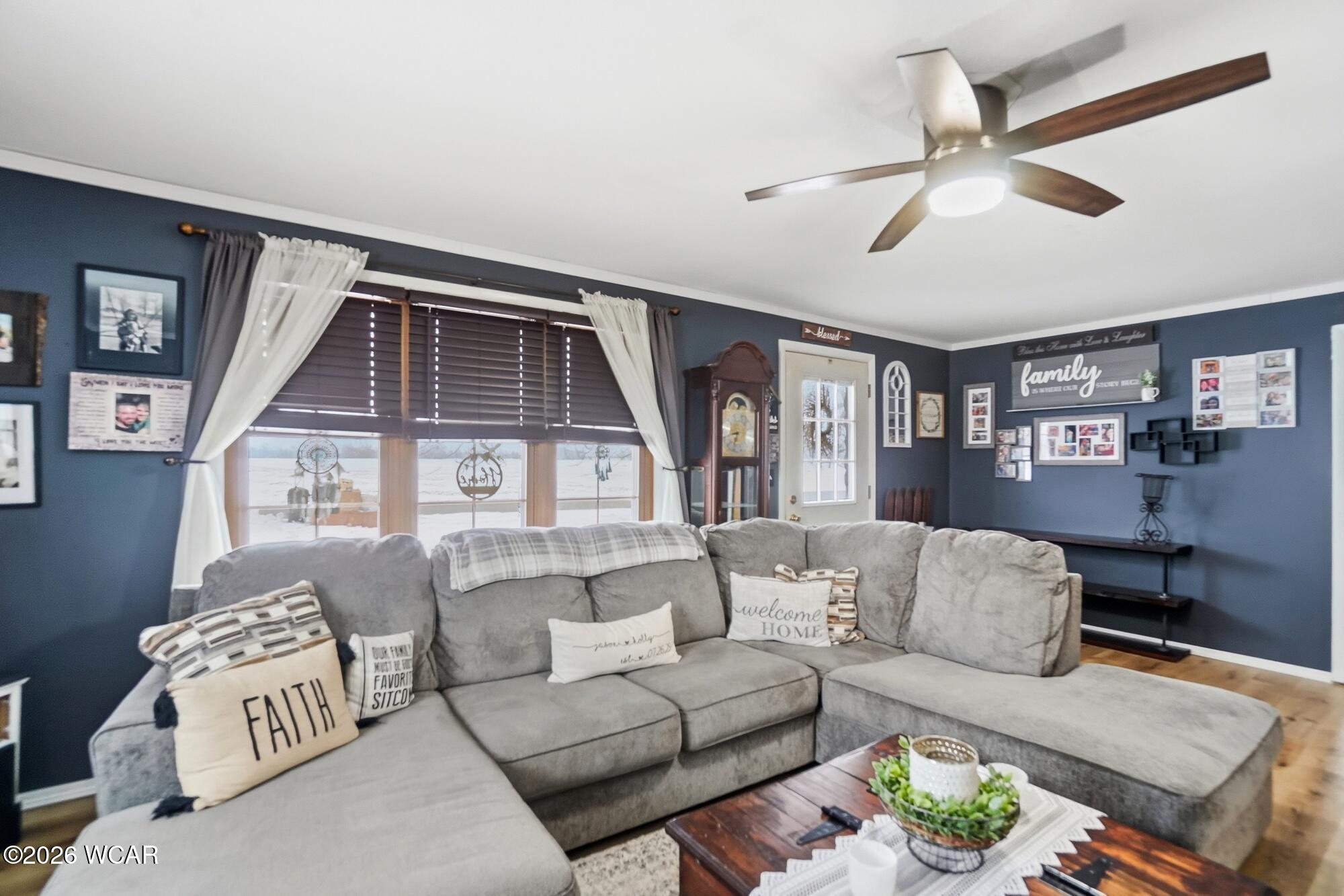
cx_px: 672
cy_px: 448
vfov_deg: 77.3
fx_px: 560
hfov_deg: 100.4
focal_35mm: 15
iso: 125
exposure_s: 1/60
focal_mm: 10
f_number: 5.6
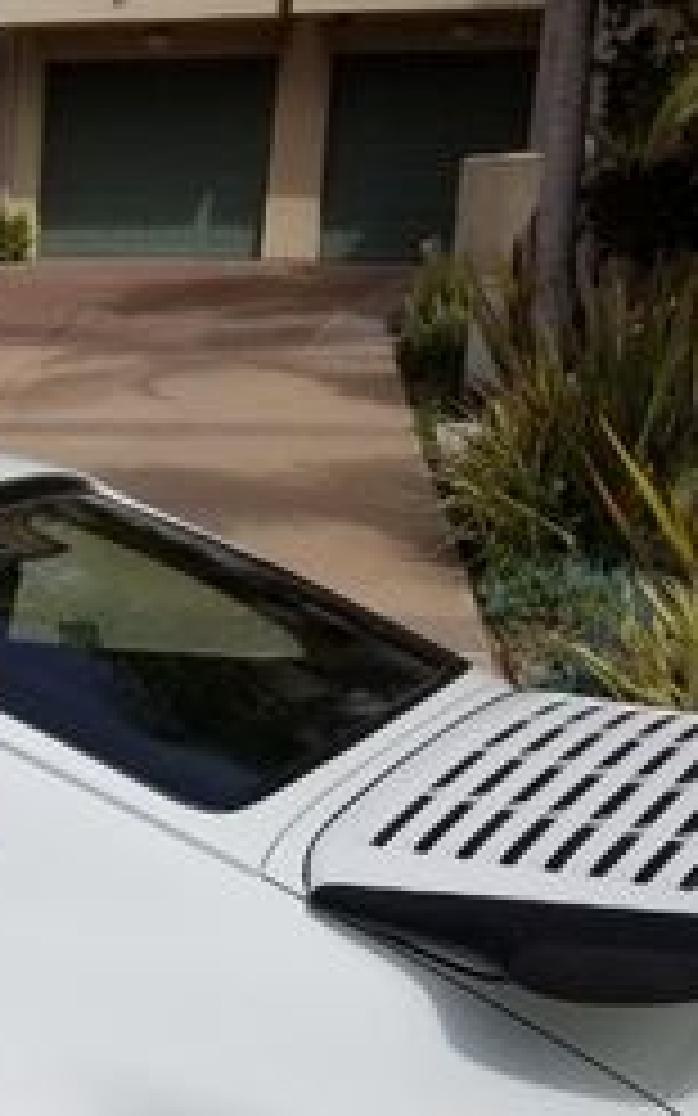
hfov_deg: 16.6
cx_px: -356
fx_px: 2161
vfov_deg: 28.0
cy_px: 972
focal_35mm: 71
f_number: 1.7
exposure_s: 1/7776
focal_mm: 4.3
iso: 50
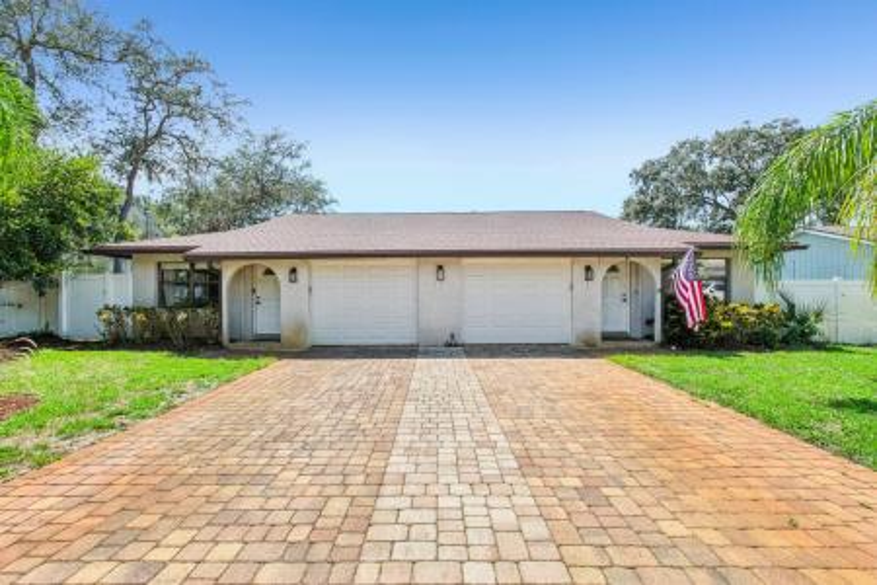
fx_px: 365
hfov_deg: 100.4
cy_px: 292
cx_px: 438
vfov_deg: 77.3
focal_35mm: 15
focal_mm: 10
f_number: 8
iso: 400
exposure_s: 1/1600
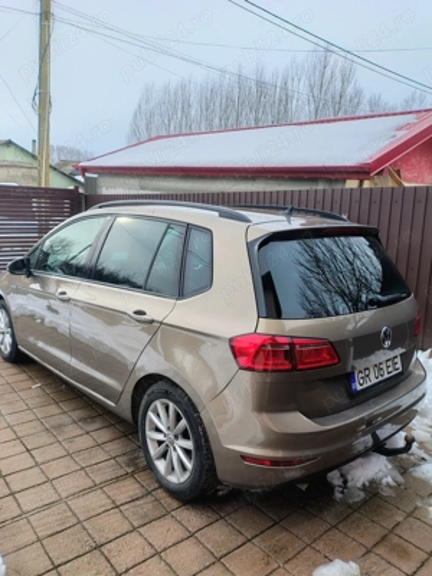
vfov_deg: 69.4
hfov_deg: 54.9
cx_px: 216
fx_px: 416
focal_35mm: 25
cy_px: 288
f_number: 1.7
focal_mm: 4.71
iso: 145
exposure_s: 1/568
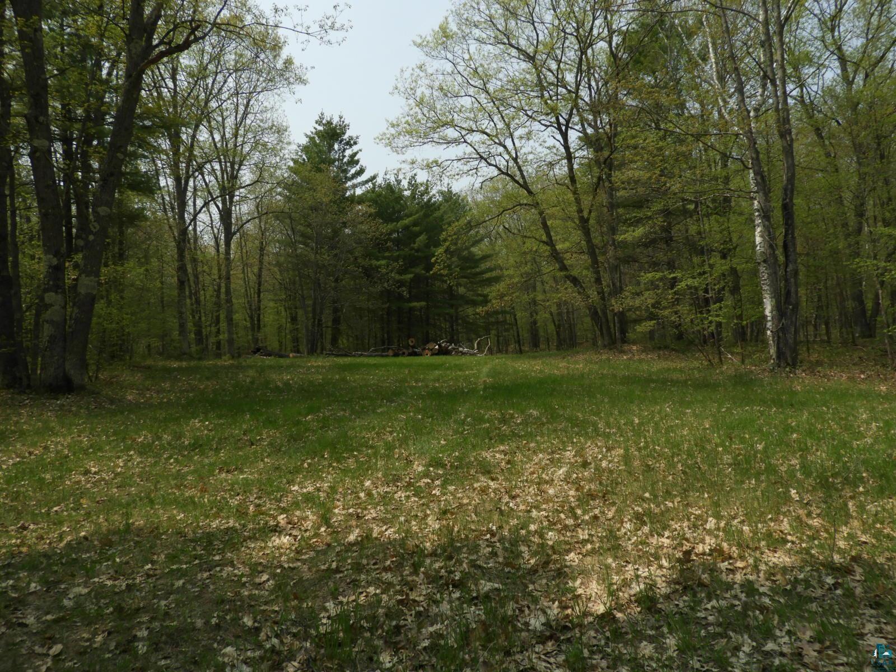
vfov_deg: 56.8
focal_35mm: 24
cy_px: 336
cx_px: 448
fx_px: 621
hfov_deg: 71.6
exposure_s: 1/1600
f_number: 3.3
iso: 100
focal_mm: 4.3
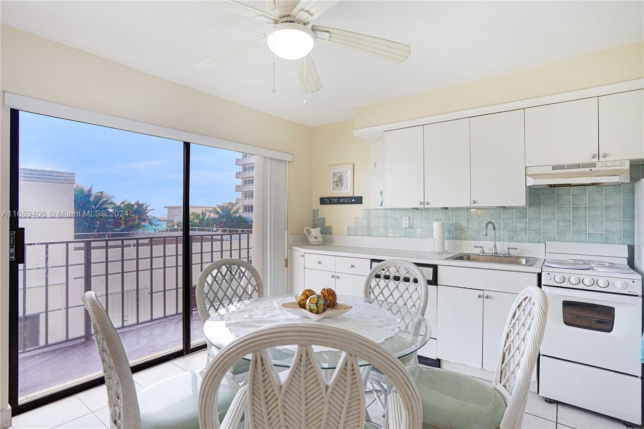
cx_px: 322
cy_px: 214
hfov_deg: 93.3
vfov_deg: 70.4
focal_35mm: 17
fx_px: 304
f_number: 4.5
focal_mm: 17
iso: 400
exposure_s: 1/200
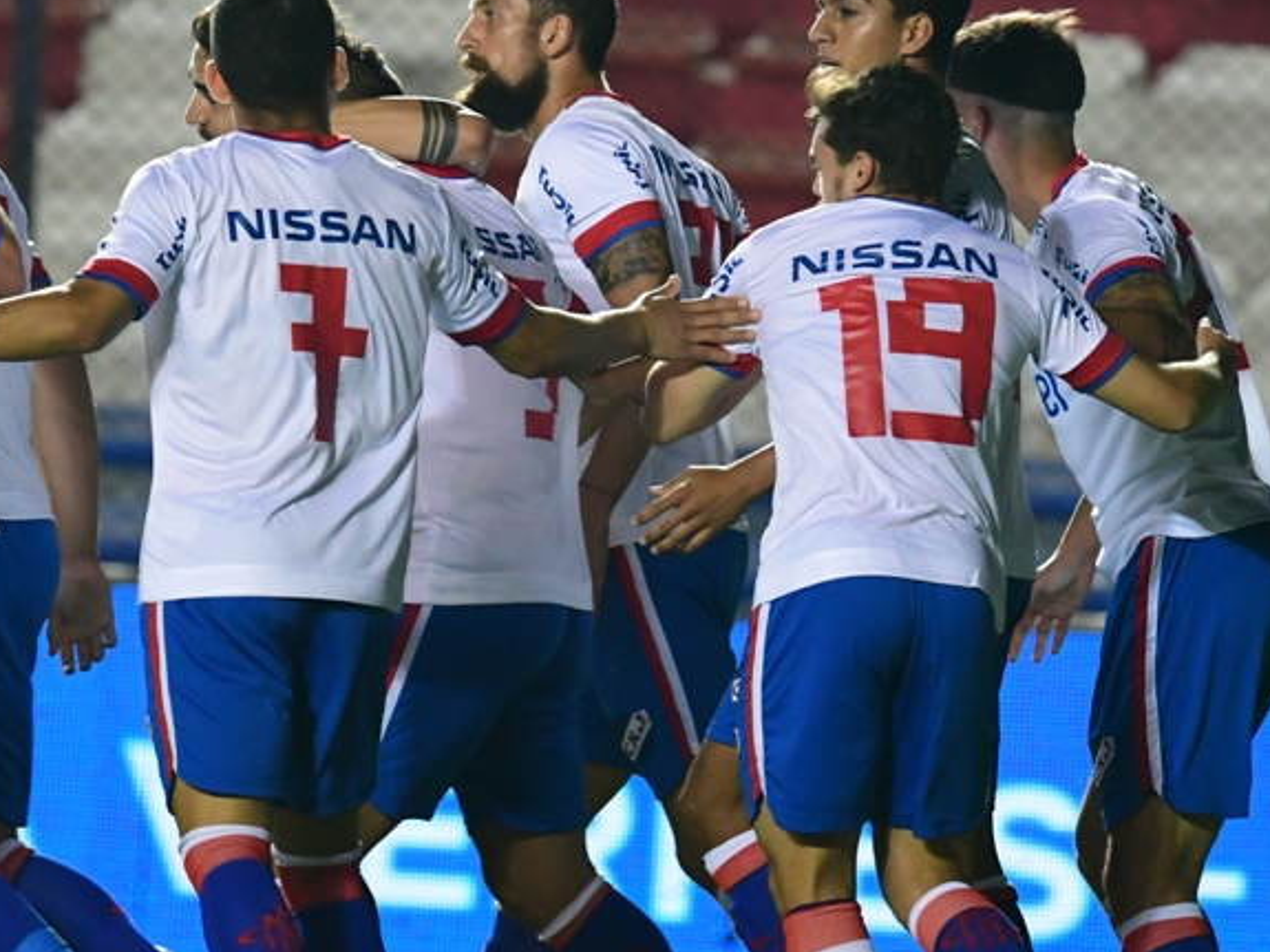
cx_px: 398
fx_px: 29455
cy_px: 483
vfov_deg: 1.9
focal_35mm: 803
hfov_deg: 2.5
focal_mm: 400
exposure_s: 1/640
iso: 8000
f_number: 6.3
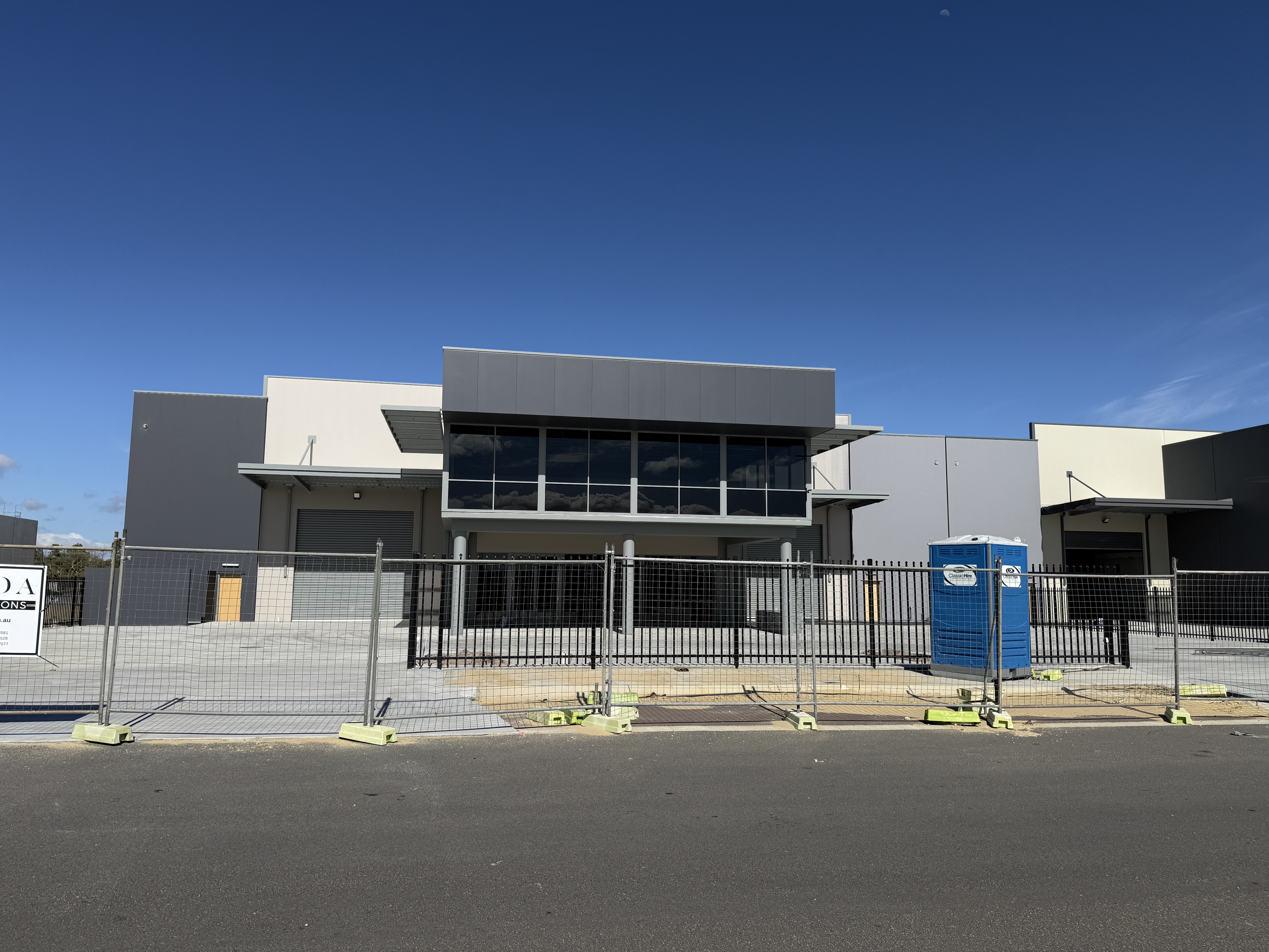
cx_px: 634
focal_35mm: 24
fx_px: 880
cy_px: 476
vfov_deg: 56.8
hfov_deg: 71.6
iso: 80
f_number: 1.78
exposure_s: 1/8130
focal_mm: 6.76
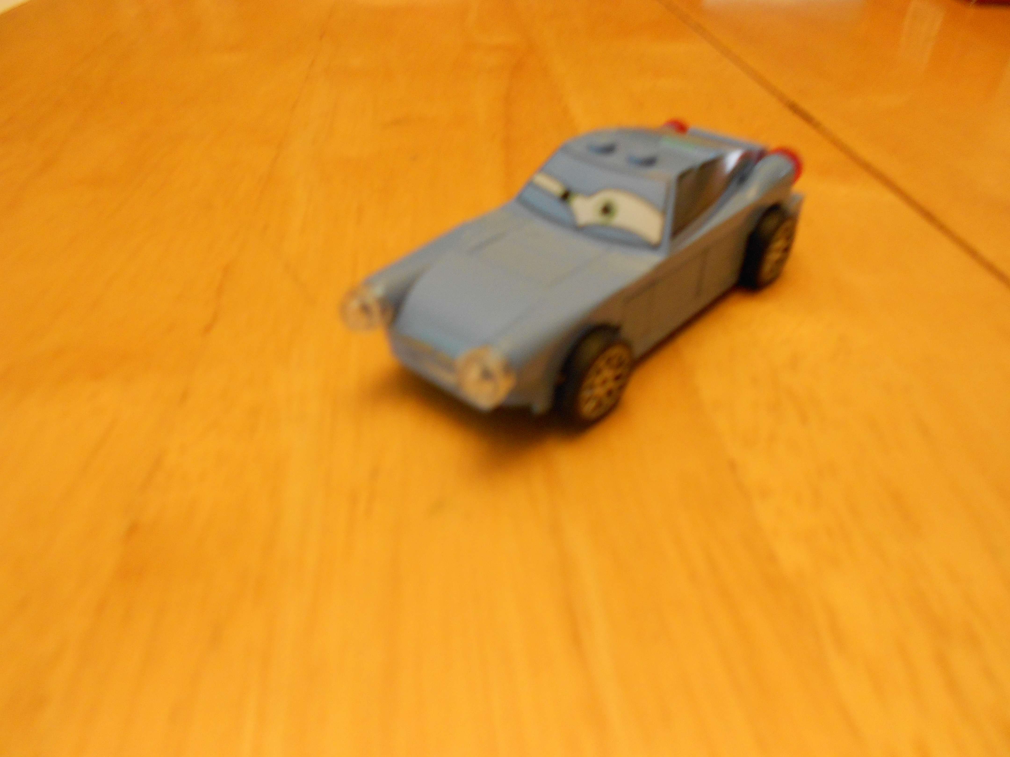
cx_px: 505
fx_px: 759
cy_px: 378
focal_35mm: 26
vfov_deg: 53.1
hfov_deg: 67.3
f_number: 3.2
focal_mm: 4.6
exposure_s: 1/30
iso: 250
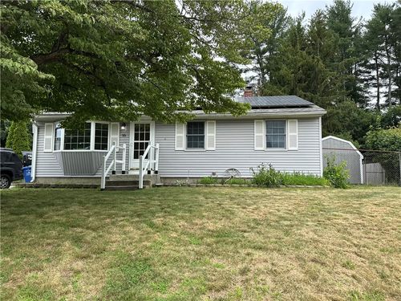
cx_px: 200
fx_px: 278
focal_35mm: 24
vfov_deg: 56.8
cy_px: 150
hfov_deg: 71.6
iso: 80
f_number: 1.78
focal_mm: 6.86
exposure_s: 1/1517
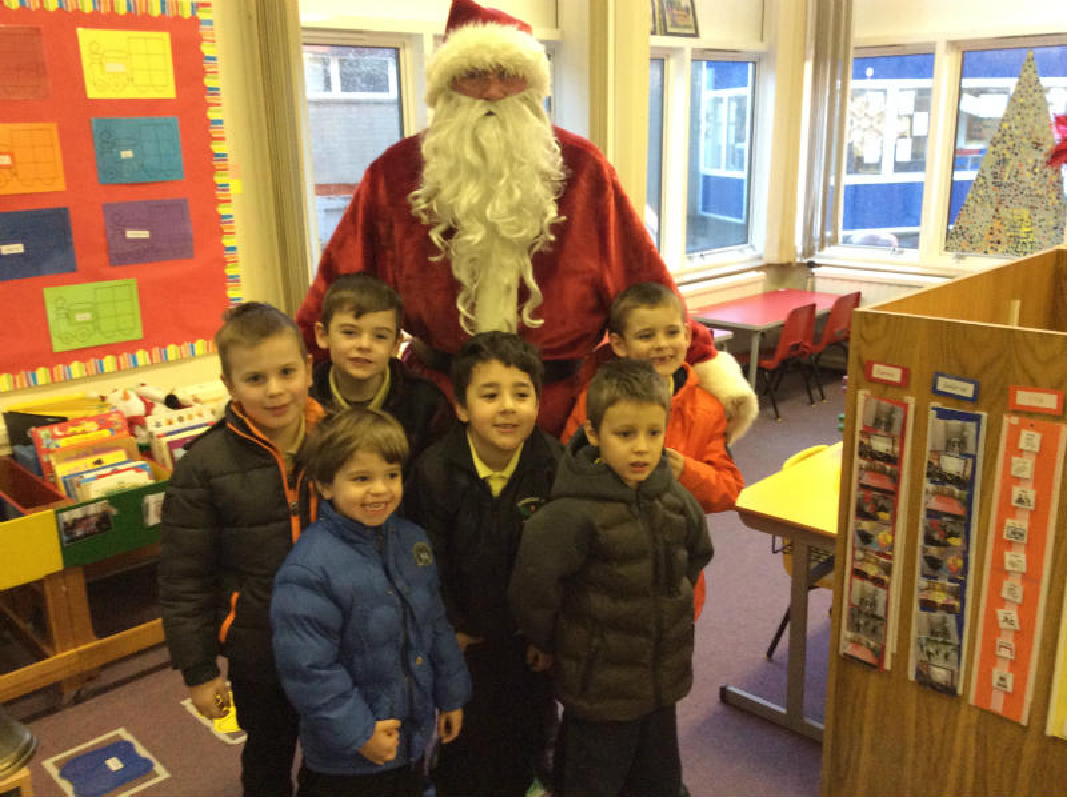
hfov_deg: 56.9
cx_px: 534
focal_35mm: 32
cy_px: 398
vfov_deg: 44.1
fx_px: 985
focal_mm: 3.3
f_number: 2.4
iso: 200
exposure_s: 1/25
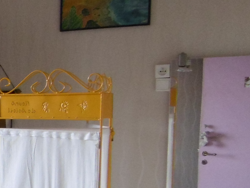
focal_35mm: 86
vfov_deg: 16.9
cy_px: 168
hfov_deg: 18.7
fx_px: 621
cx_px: -174
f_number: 3.1
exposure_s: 1/60
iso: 200
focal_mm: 4.3
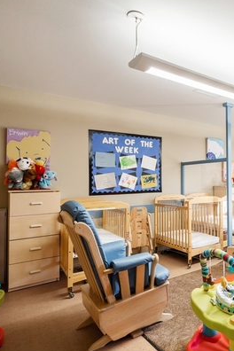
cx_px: 211
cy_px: 177
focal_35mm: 25
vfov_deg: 71.5
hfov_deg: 46.2
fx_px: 244
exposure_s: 1/10
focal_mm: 16
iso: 200
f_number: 8
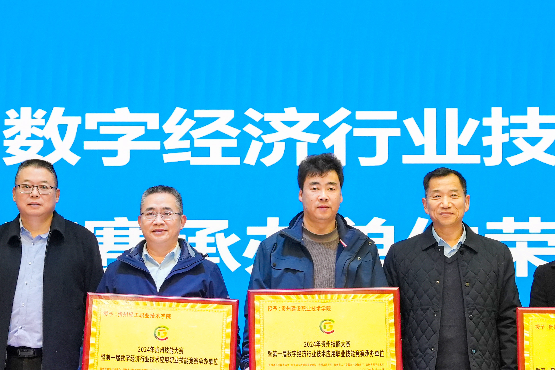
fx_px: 1865
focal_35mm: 121
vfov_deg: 11.3
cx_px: 287
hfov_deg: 16.9
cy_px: 226
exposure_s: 1/160
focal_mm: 43
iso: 2000
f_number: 4.5
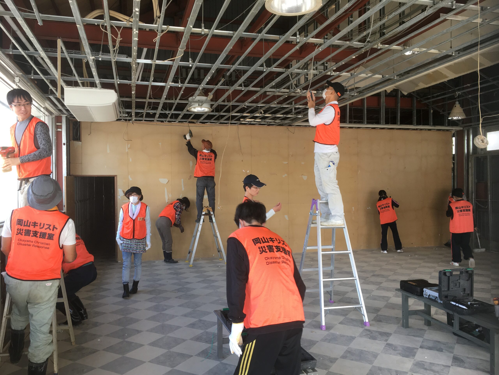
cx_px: 250
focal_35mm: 29
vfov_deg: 48.2
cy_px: 188
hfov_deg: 61.7
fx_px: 418
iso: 32
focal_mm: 4.15
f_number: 2.2
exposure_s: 1/60
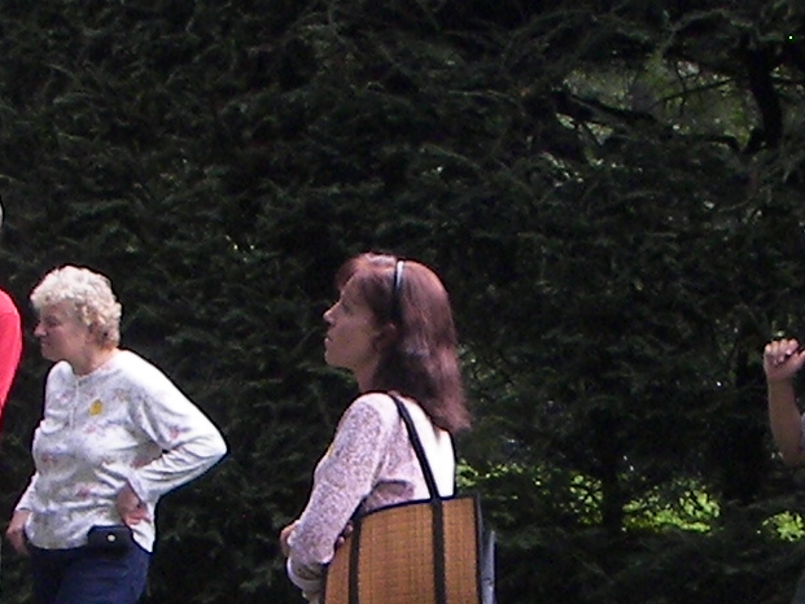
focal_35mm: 183
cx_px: 412
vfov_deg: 8.1
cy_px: 371
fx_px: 4257
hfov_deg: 10.8
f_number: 2.8
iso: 64
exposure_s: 1/160
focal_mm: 6.1
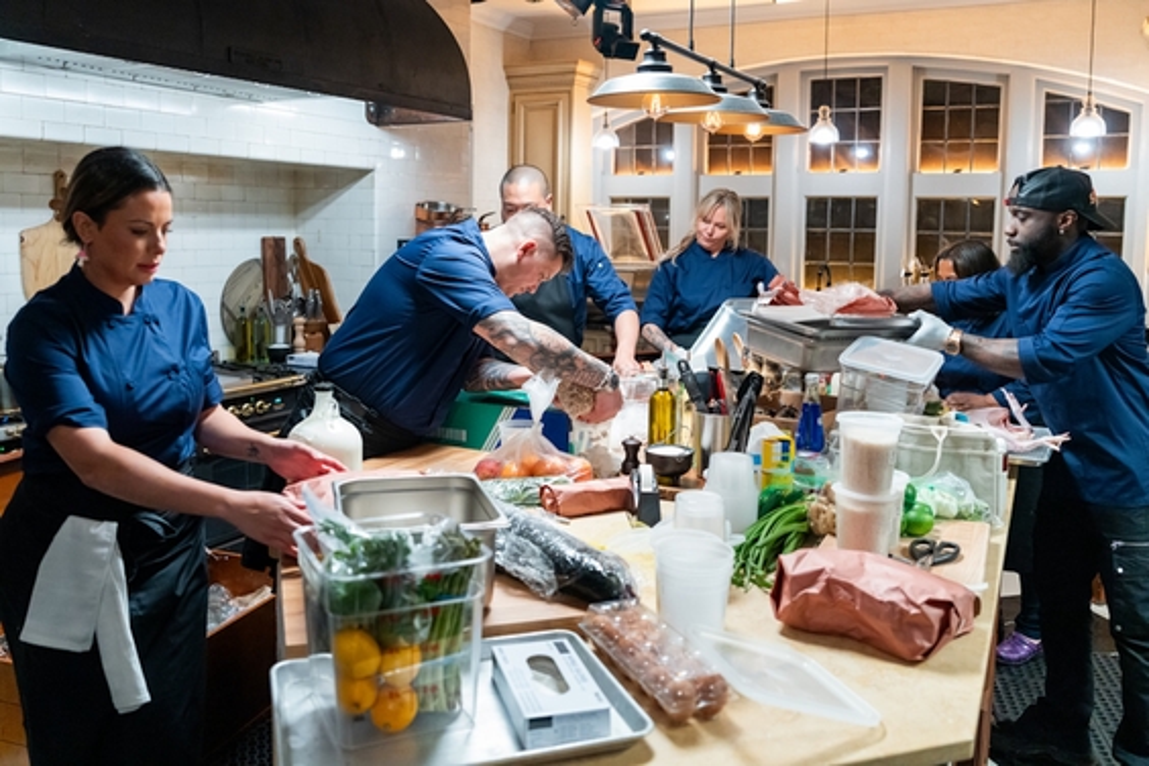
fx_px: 766
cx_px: 574
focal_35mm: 24
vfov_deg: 53.1
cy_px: 383
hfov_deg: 73.7
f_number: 2.8
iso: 3200
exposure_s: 1/160
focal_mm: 24
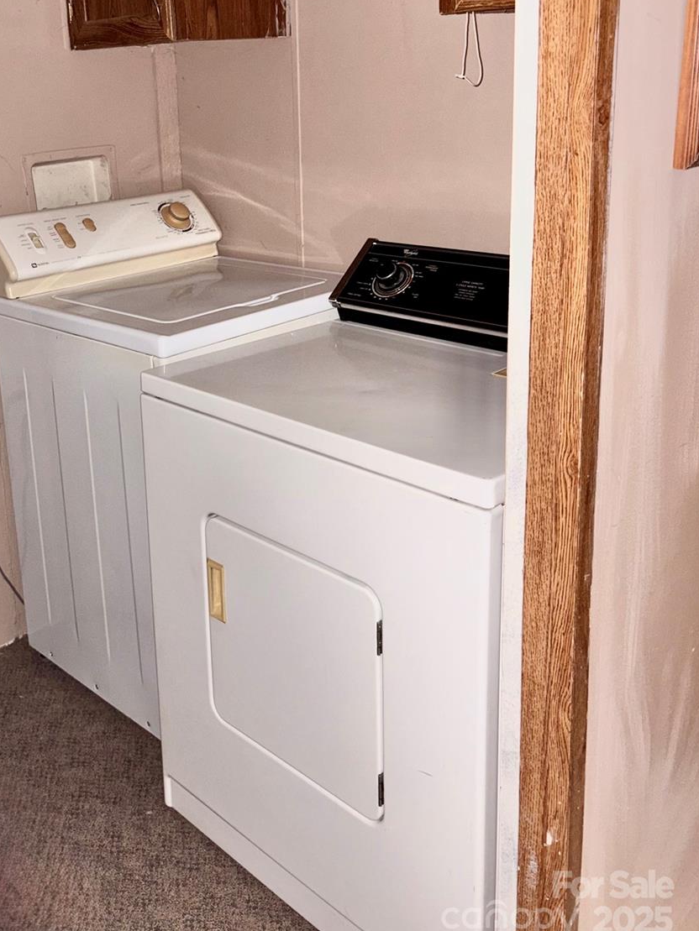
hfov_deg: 39.1
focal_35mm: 36
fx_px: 969
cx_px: 224
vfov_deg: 50.5
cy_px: 315
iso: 64
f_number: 1.6
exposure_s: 1/4
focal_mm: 5.96
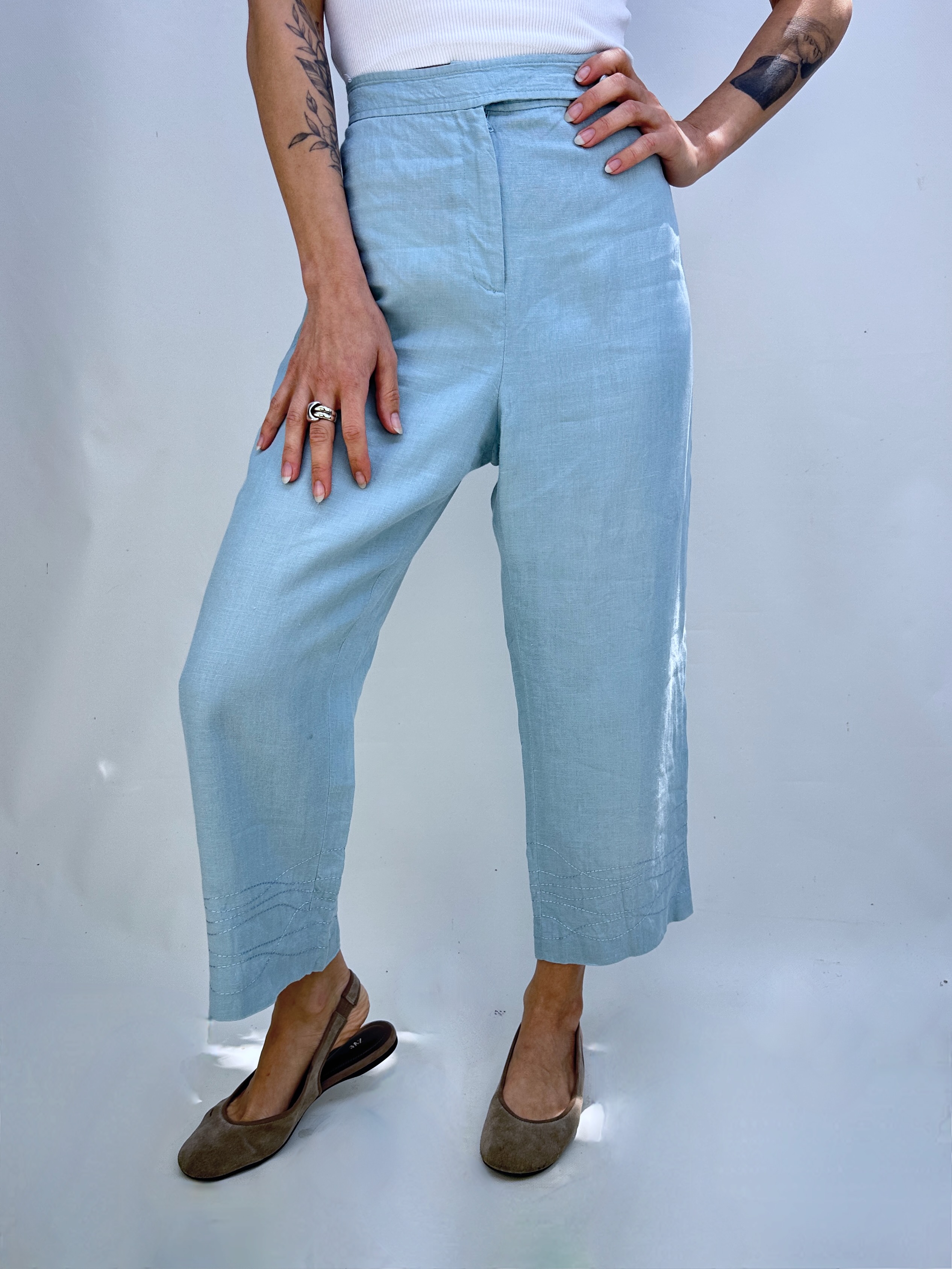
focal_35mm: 24
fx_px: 880
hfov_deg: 56.8
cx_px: 476
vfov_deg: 71.6
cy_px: 634
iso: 80
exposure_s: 1/676
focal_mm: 6.86
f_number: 1.78
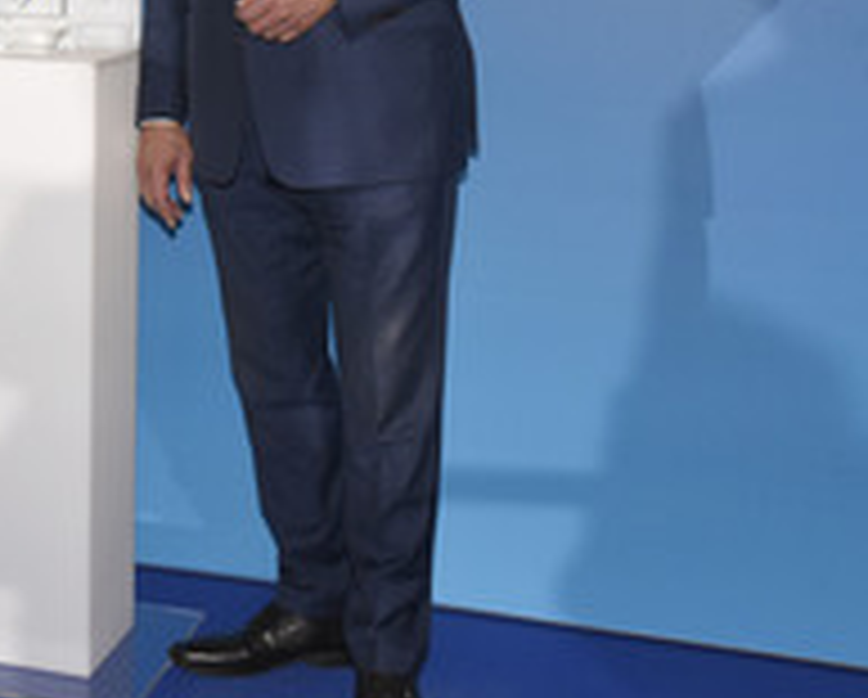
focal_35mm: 70
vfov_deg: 21.7
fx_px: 1801
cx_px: 25
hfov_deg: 25.9
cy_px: 149
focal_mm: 32
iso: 2500
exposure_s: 1/80
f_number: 6.3
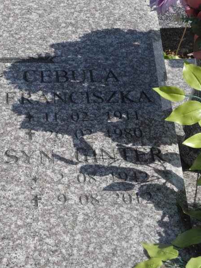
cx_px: 61
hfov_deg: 16.2
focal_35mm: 91
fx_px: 705
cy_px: 134
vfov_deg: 21.5
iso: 100
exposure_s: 1/1000
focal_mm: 14.5
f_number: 4
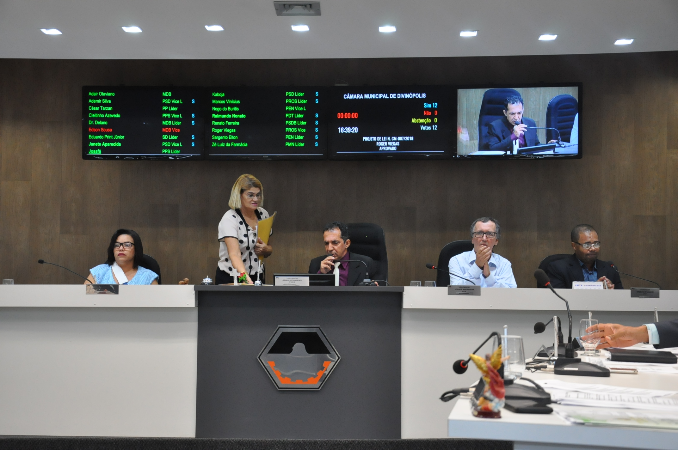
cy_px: 225
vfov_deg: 25.7
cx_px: 339
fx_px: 988
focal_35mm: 52
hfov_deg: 37.9
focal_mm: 35
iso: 2000
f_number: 6.3
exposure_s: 1/160
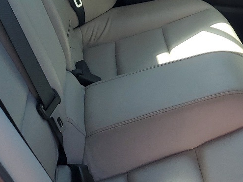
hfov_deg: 22.6
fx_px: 590
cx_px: 230
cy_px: 29
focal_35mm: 84
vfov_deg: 17.4
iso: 50
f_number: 1.5
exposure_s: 1/476
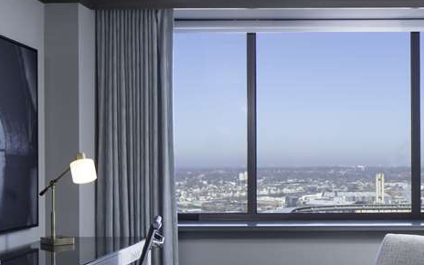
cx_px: 325
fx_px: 624
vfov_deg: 23.7
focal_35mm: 54
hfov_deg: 36.5
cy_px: 205
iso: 800
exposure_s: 1/125
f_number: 9
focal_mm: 24
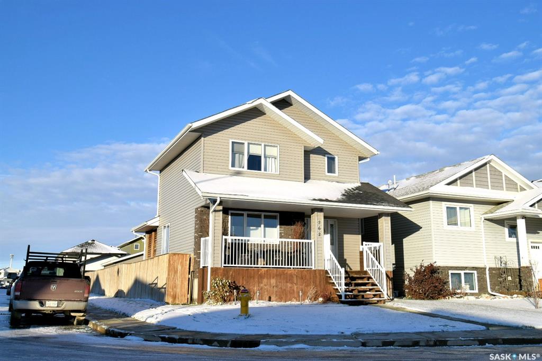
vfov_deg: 39.9
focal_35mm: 33
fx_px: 497
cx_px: 271
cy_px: 180
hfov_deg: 57.2
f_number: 10
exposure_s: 1/400
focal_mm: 22
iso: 200
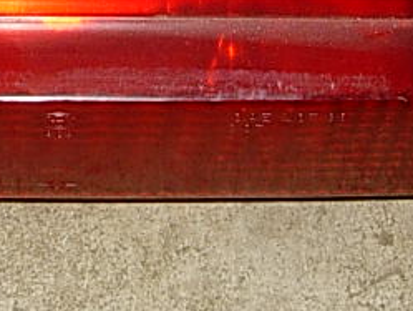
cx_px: 0
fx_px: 1862
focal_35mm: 156
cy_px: 20
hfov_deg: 12.5
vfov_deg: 9.5
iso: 100
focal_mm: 7.8
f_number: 2.8
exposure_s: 1/64
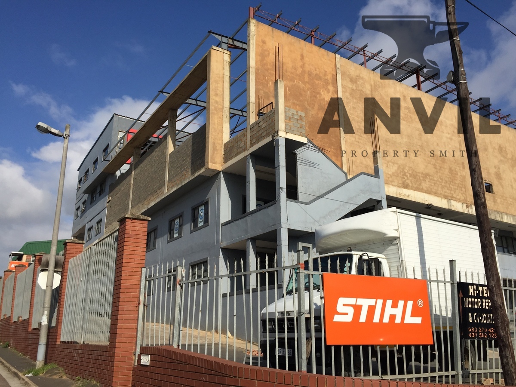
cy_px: 194
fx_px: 432
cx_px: 258
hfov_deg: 61.7
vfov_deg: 48.2
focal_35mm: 29
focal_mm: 4.15
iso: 32
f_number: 2.2
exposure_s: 1/3300
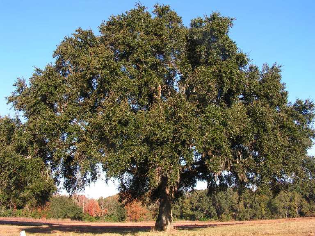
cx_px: 158
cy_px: 118
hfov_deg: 51.4
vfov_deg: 39.7
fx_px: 328
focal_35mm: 36
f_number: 4.8
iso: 64
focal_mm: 6
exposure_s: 1/200
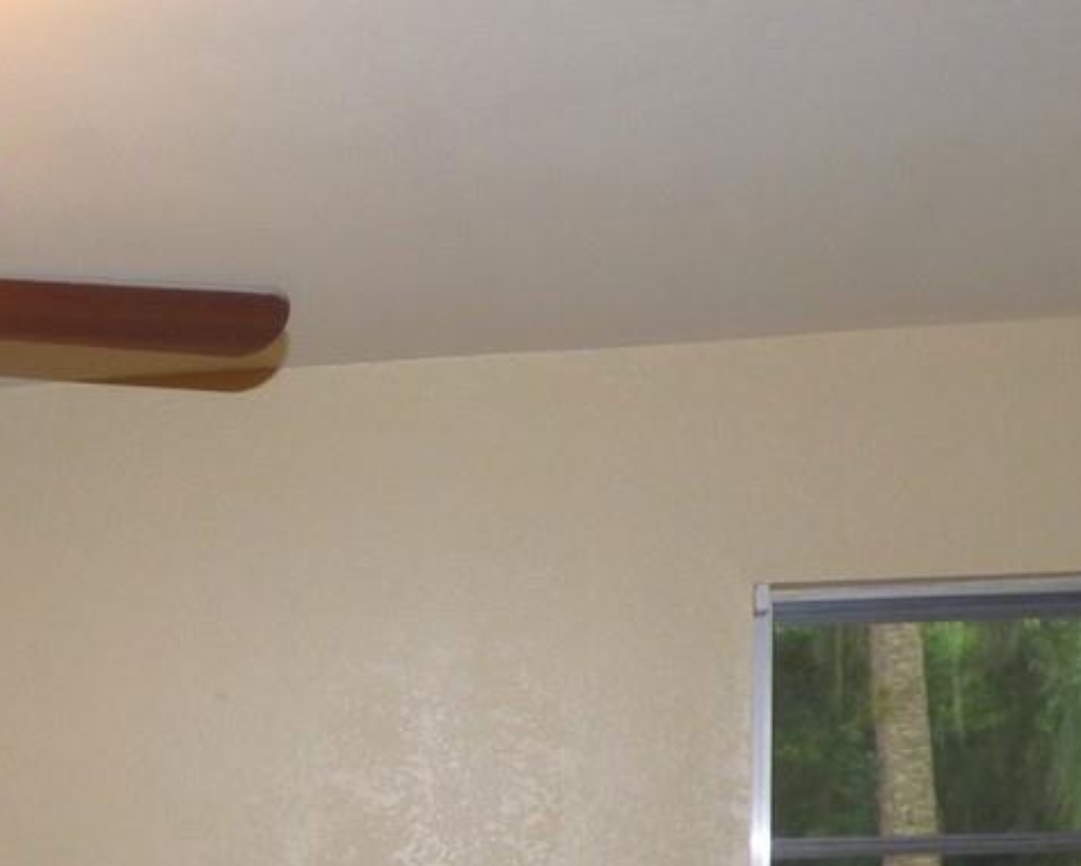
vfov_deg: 20.9
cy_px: 1152
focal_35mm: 66
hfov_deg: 27.6
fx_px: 2113
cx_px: 89
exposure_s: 1/60
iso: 125
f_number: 2.8
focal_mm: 3.58
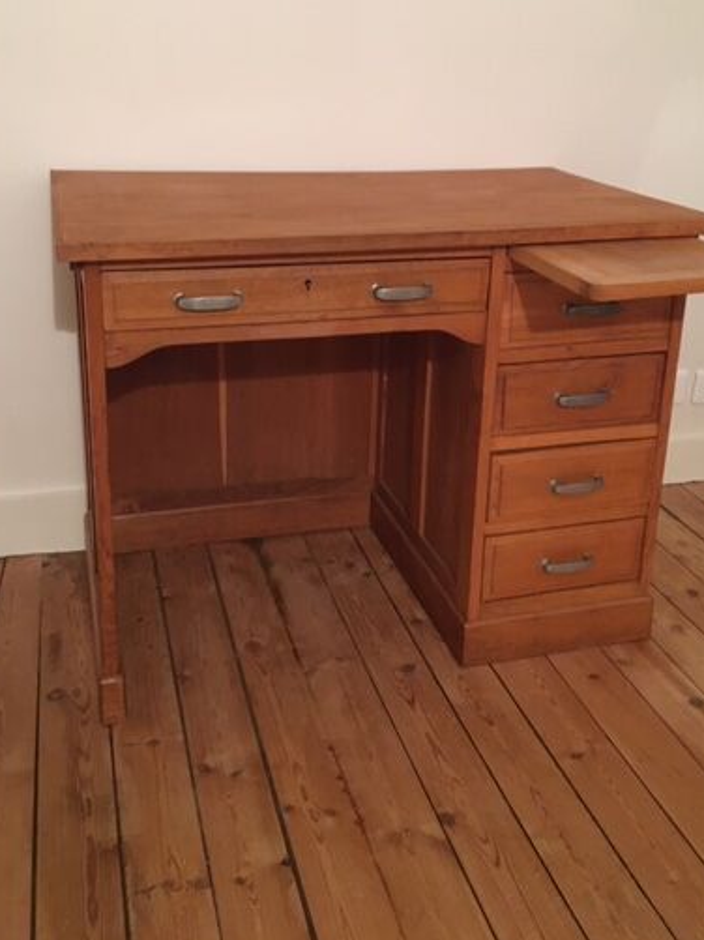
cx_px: 365
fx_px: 1004
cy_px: 358
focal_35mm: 37
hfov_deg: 38.6
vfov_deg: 49.7
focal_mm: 4.15
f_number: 2.2
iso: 500
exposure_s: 1/17
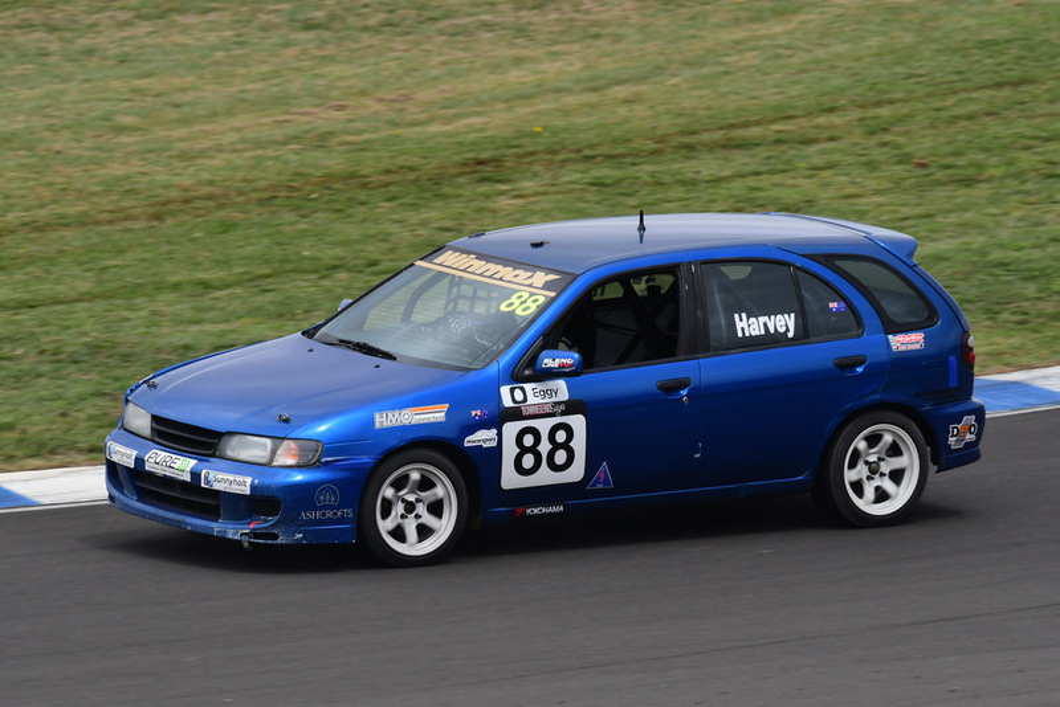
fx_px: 18114
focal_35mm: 615
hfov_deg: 3.4
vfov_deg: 2.2
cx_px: 530
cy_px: 354
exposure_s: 1/640
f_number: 11
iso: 500
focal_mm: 410
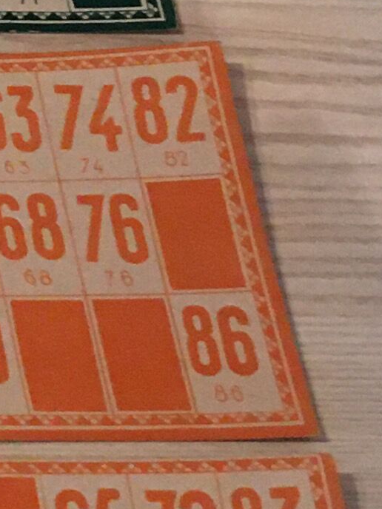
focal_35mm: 170
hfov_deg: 8.0
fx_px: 2501
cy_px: 14
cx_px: -545
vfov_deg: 11.5
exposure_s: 1/33
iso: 200
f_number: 2.2
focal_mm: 4.15
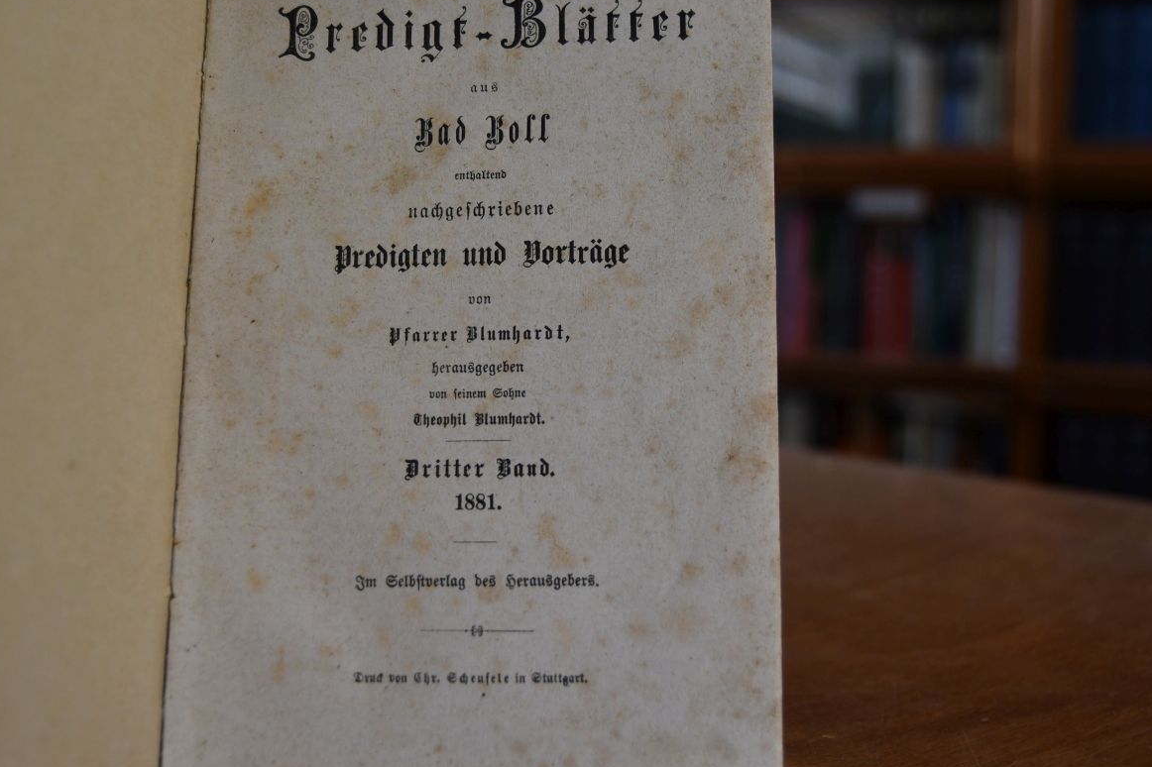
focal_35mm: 47
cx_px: 587
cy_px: 360
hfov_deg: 41.9
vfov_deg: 28.6
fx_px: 1503
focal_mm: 26
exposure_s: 1/250
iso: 560
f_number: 4
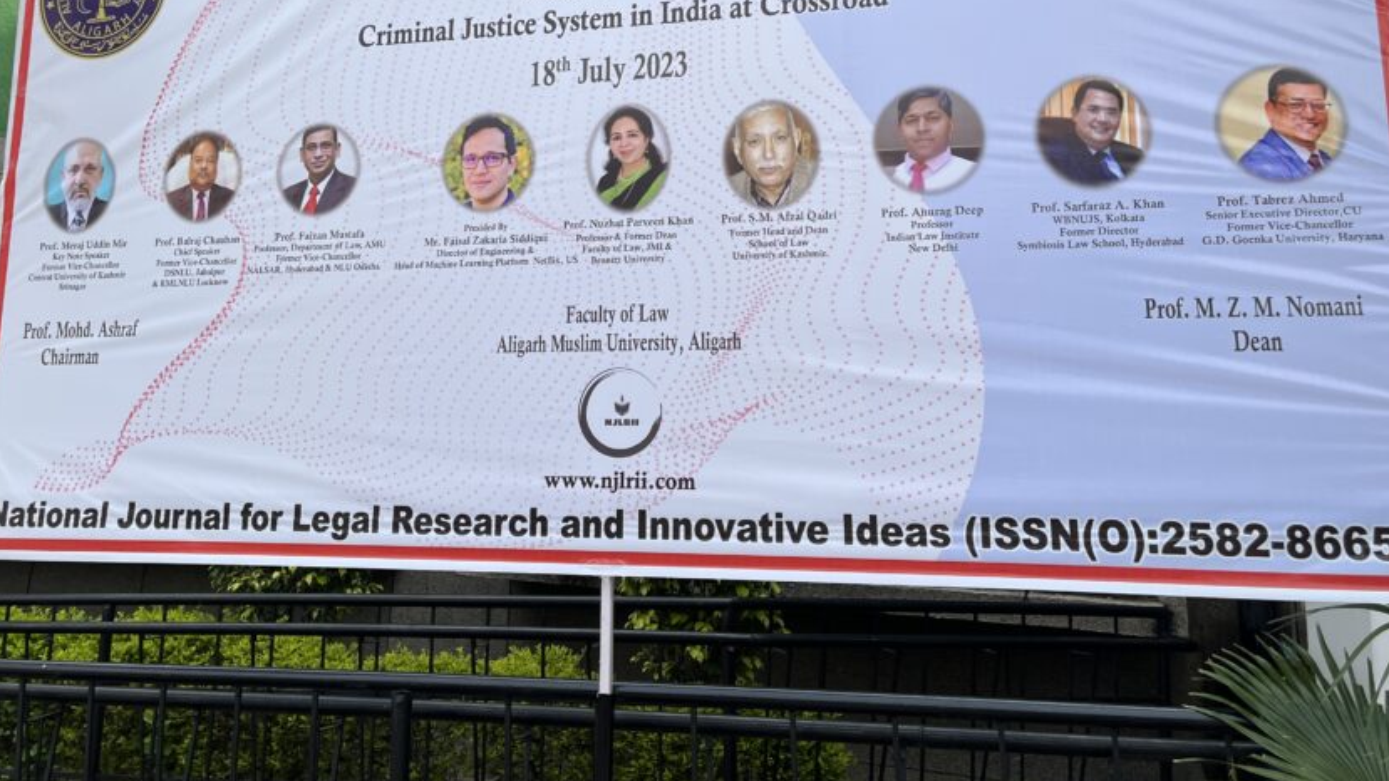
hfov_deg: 56.6
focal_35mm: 35
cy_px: 151
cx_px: 638
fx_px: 1289
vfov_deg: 32.7
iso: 50
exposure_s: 1/2222
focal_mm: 5.1
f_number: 1.6
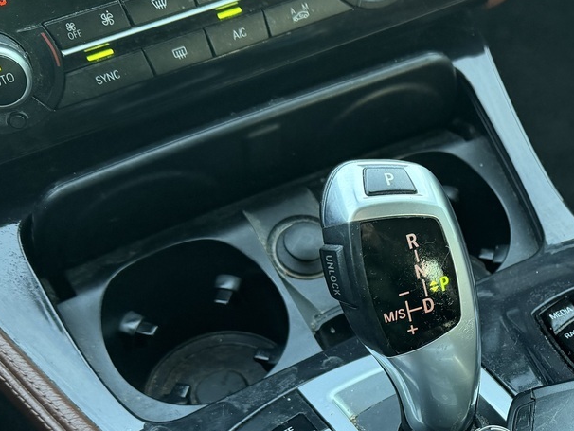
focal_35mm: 57
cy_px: 381
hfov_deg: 31.6
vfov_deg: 25.0
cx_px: 549
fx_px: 946
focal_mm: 6.76
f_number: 1.78
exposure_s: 1/60
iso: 250
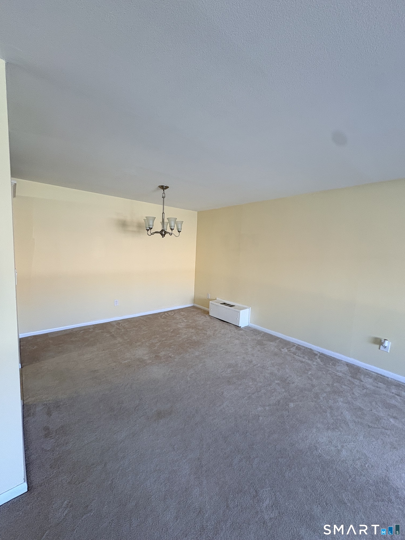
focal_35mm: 14
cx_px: 202
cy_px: 270
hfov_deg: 85.7
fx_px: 218
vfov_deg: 102.1
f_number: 2.2
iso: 160
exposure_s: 1/120
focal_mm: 2.22
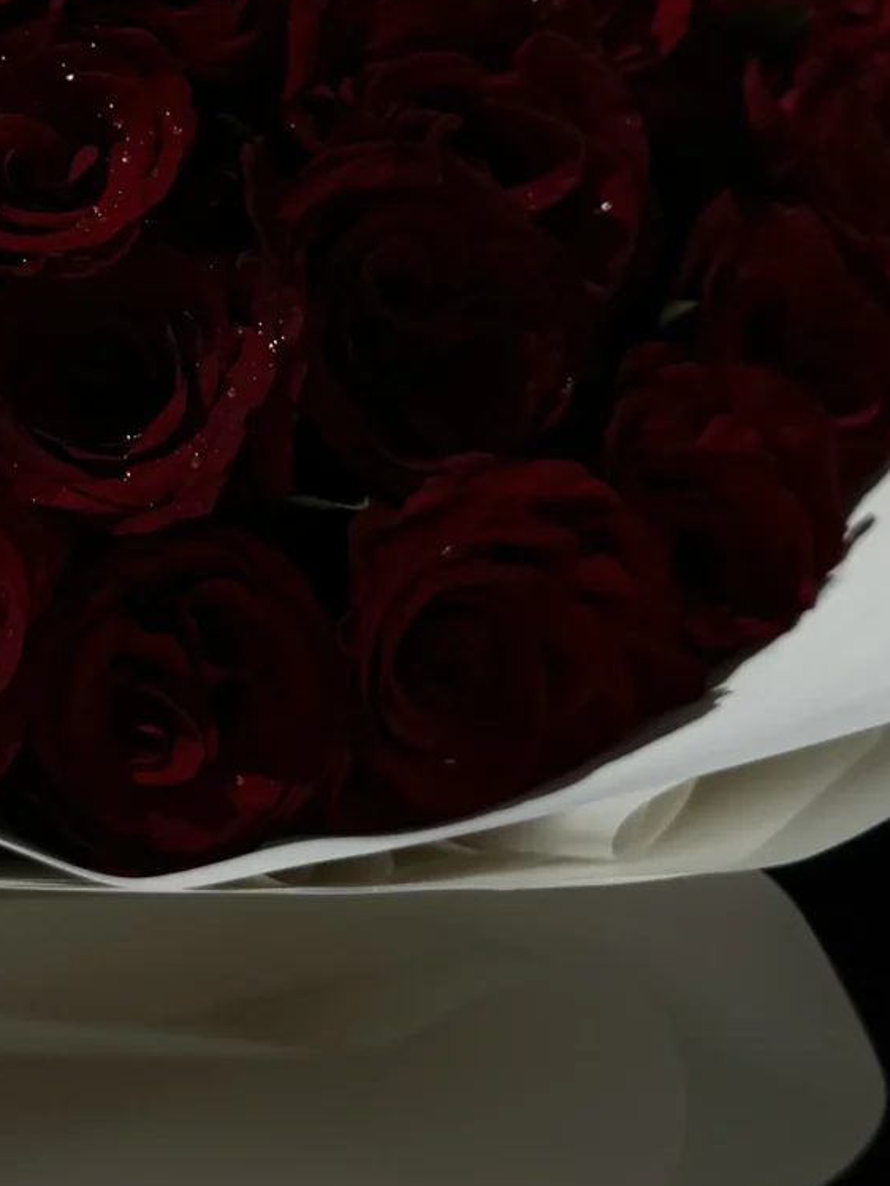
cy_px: 283
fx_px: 2810
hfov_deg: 17.7
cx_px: 93
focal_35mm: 82
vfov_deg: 23.6
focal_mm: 6.86
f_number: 1.78
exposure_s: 1/50000
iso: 80
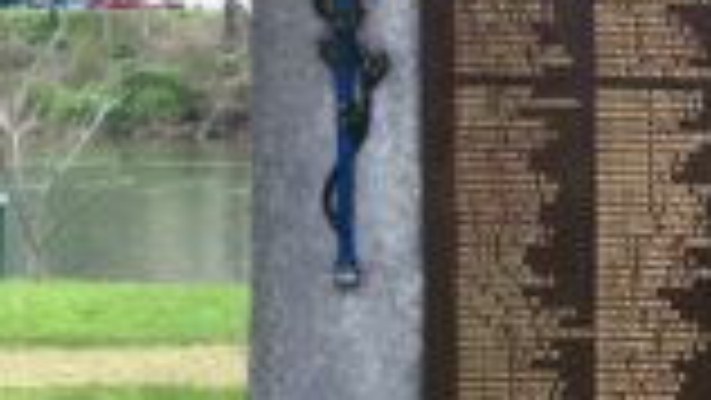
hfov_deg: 15.9
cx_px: 1170
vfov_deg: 10.1
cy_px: 301
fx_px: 2263
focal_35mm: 120
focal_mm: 4.15
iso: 40
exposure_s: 1/120
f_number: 2.2
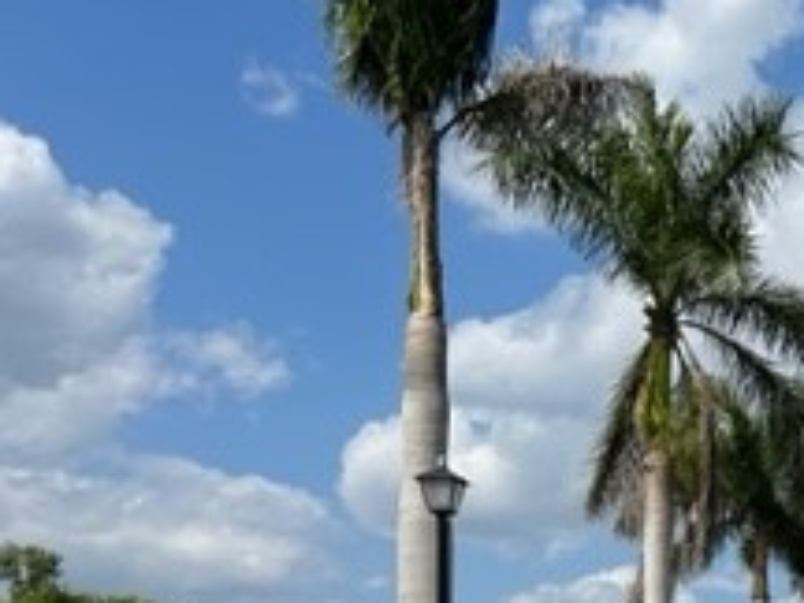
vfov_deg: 17.8
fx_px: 1788
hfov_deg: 21.5
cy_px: 800
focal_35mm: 77
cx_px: 1184
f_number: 1.5
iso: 50
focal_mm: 5.7
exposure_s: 1/6211
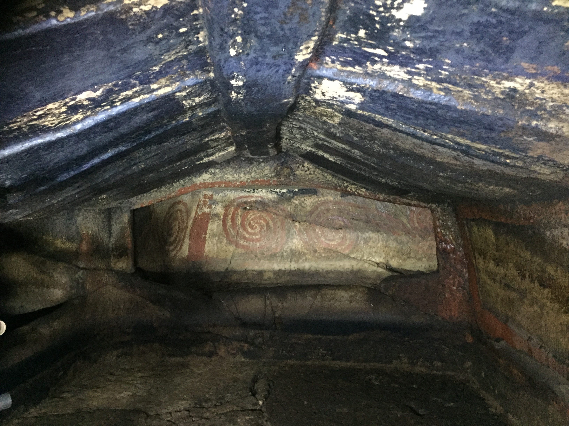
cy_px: 213
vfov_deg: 48.2
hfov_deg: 61.7
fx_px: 477
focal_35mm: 29
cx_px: 284
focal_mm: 4.15
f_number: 2.2
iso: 800
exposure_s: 1/17
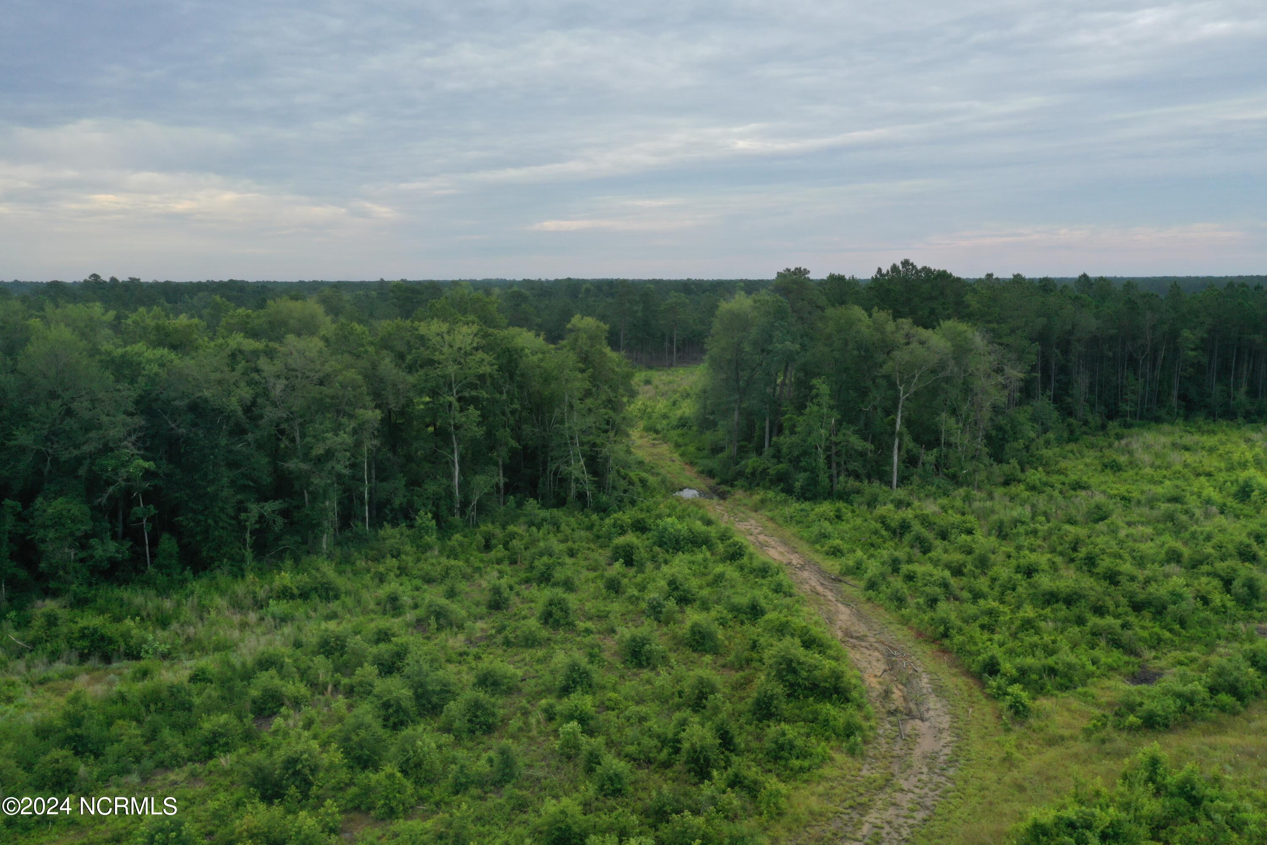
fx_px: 985
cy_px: 422
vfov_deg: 46.4
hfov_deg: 65.5
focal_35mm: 28
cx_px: 634
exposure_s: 1/80
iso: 100
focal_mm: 10.26
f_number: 11
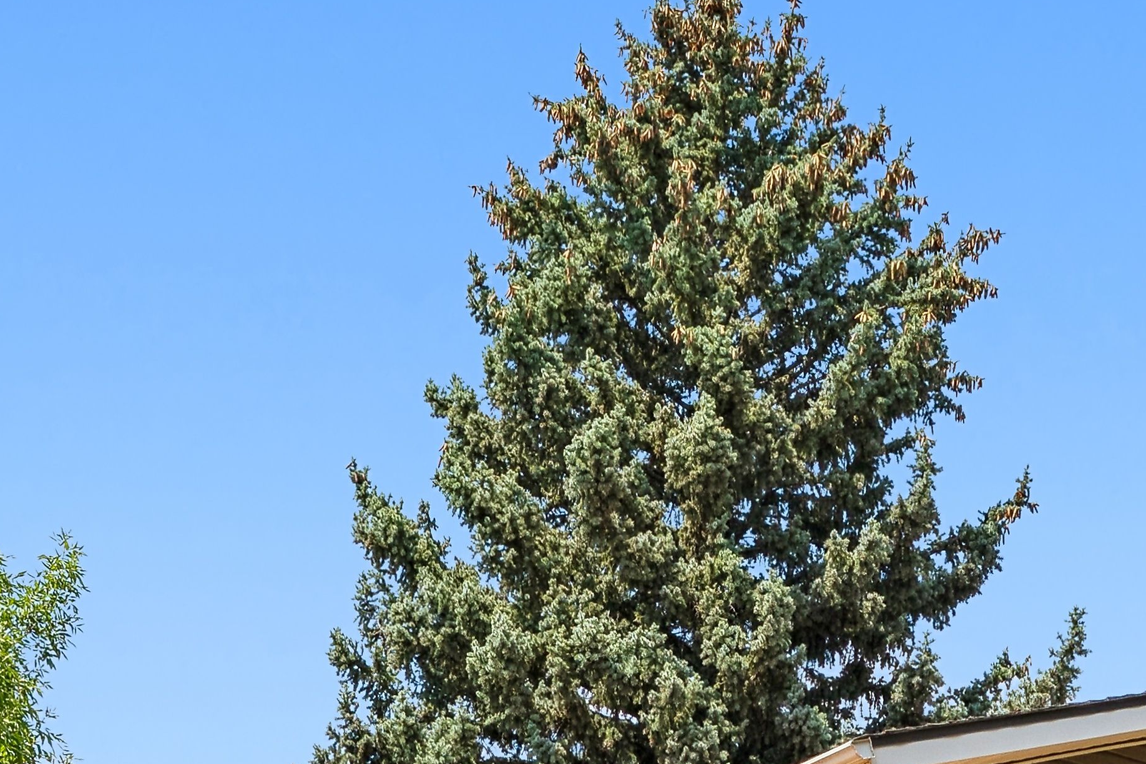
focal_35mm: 82
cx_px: 682
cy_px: 1661
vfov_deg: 13.5
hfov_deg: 24.6
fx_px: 2621
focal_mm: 17.5
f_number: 8
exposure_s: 1/320
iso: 200
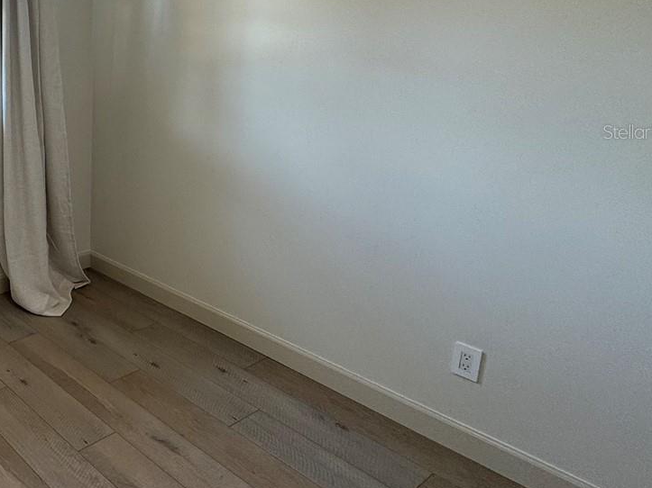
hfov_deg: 46.3
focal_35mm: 31
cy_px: 131
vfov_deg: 44.2
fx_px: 584
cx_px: -33
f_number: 2.2
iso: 125
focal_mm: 2.22
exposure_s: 1/120
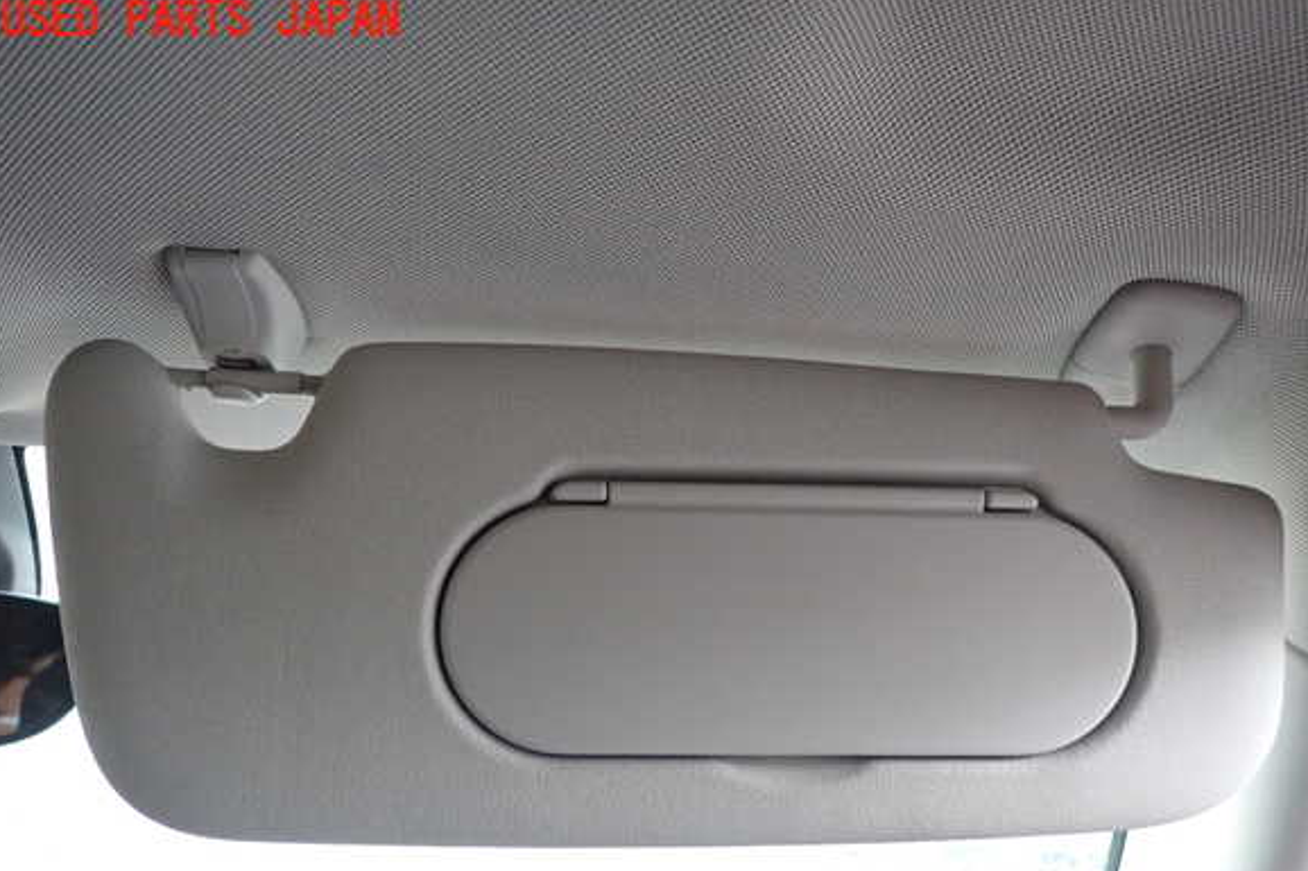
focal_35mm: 27
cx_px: 668
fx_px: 981
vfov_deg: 47.7
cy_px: 502
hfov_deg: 67.4
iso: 500
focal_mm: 4.5
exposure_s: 1/30
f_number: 2
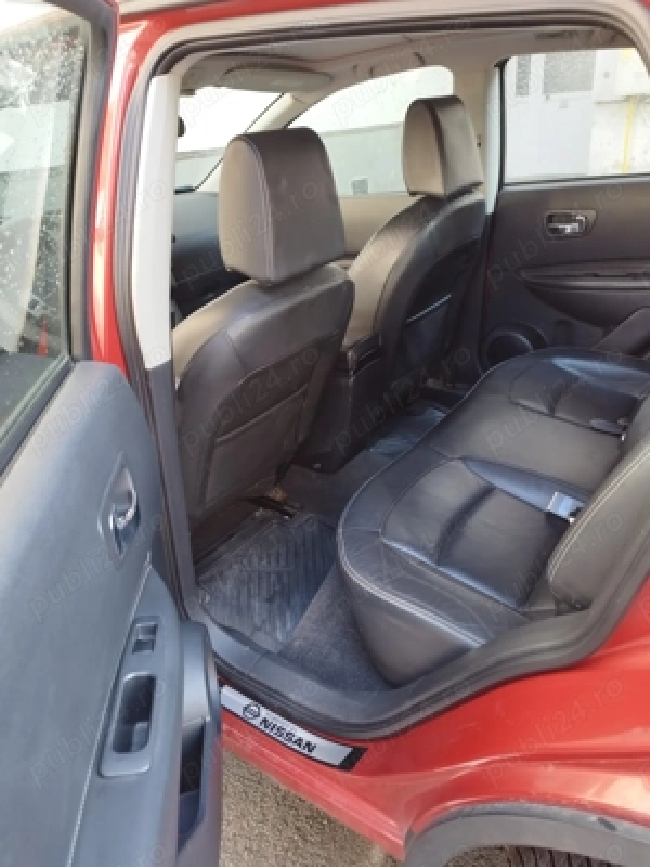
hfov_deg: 56.8
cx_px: 325
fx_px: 601
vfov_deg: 71.6
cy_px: 434
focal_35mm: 24
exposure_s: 1/50
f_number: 1.89
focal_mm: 5.89
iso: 130
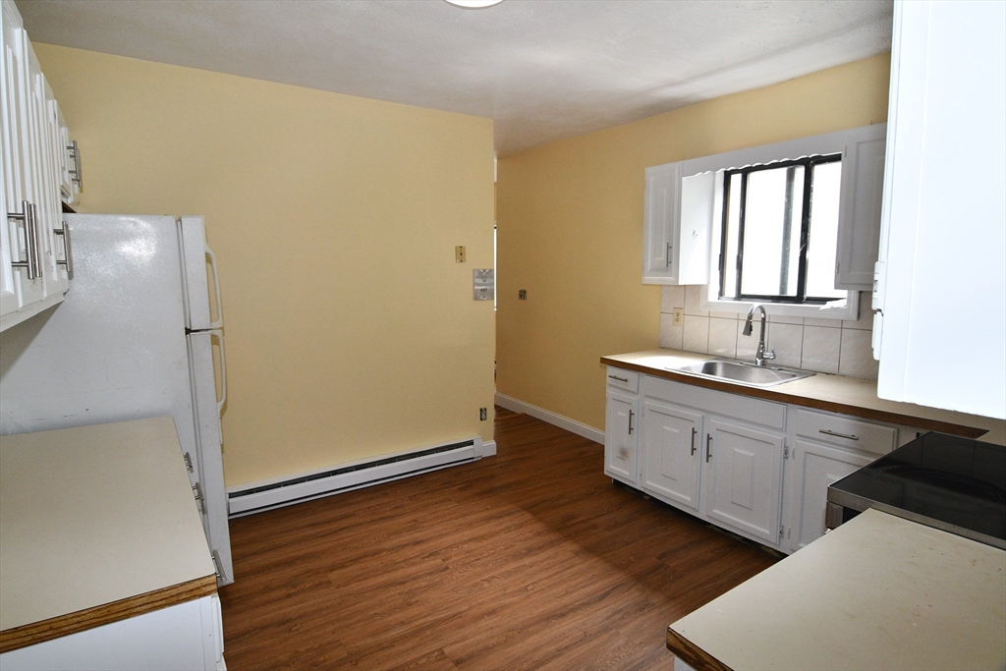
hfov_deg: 90.0
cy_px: 336
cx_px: 503
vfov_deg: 67.4
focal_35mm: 18
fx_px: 503
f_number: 8
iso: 1250
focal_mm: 12
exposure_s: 1/160
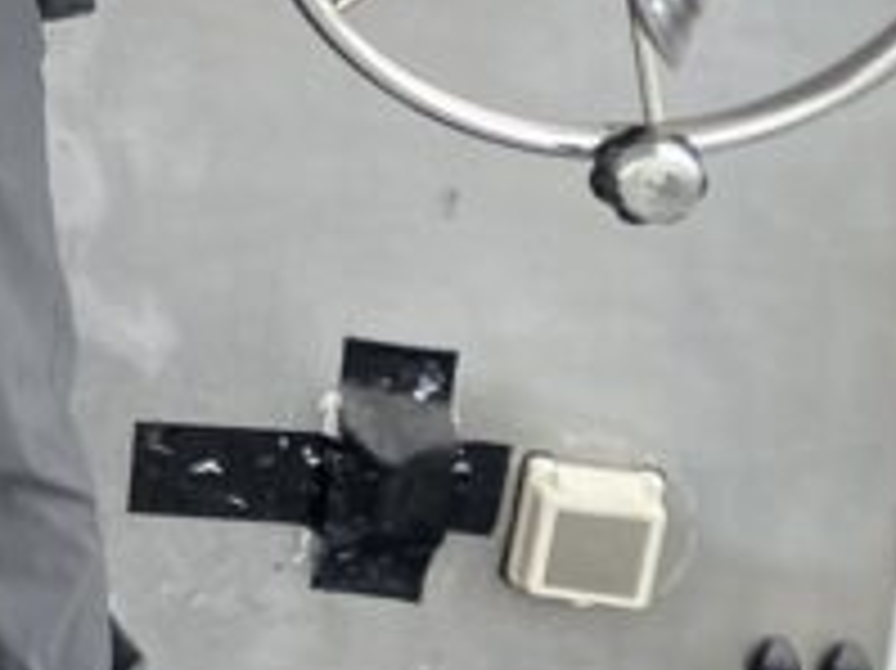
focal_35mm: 134
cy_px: -630
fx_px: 3466
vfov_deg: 10.3
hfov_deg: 11.6
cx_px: -1387
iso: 32
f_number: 1.8
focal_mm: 4.25
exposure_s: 1/268
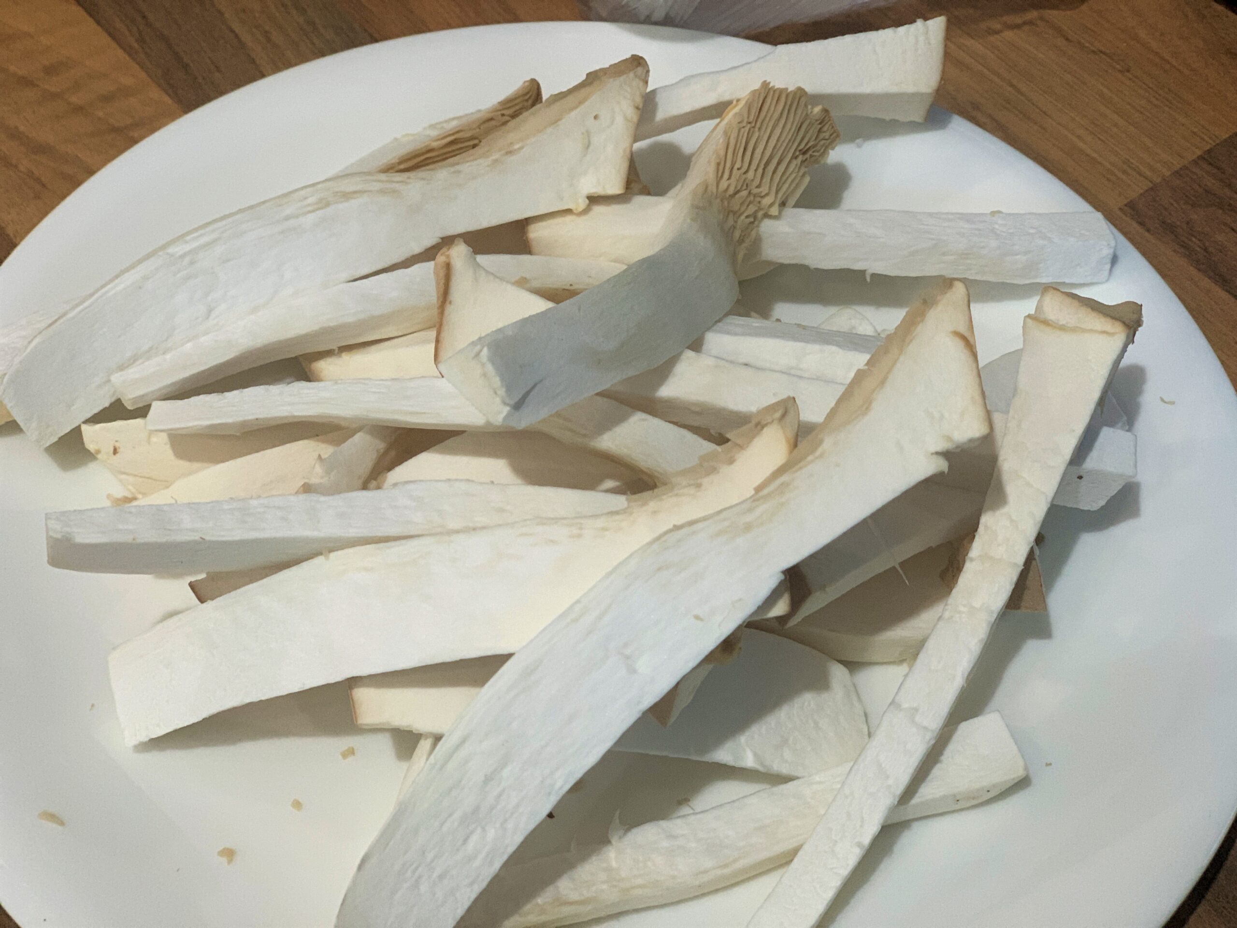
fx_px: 1858
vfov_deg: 28.0
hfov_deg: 36.8
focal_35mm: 52
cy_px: 464
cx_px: 618
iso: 160
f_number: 2.4
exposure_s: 1/50
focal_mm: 6
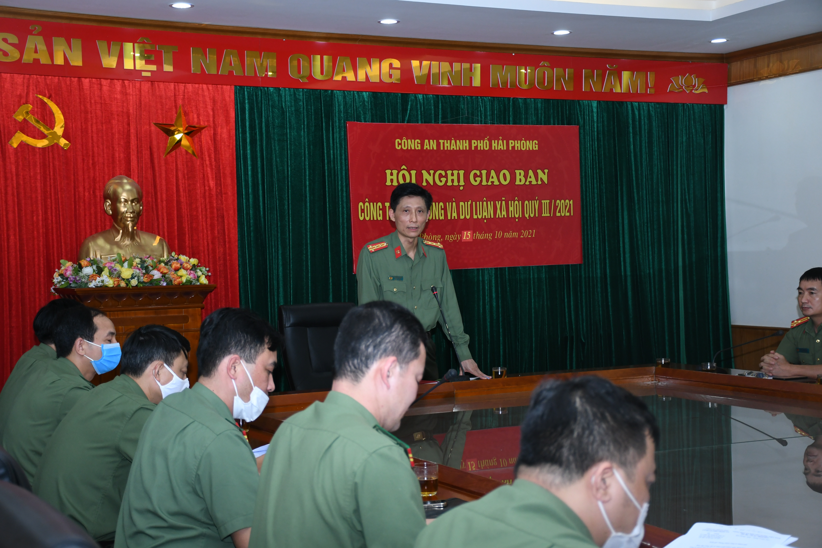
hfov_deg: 35.1
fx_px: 1301
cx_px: 411
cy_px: 274
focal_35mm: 57
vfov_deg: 23.8
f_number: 4.2
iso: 800
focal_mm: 38
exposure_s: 1/200
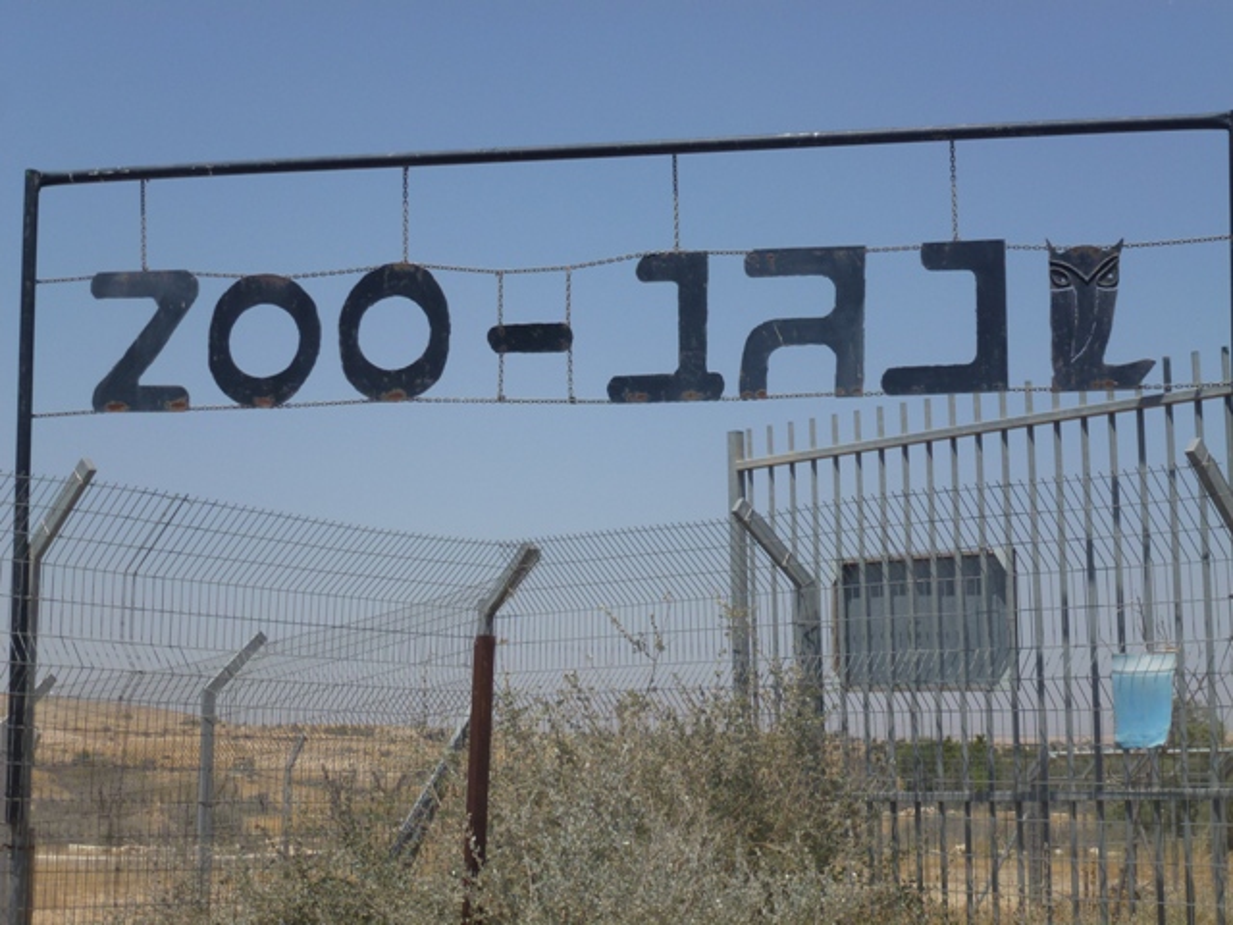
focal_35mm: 57
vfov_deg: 25.7
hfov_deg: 33.8
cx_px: 616
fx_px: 2030
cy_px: 462
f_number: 4.4
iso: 100
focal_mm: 10.1
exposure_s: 1/1300
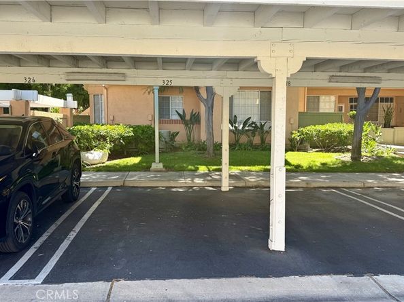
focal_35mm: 24
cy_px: 151
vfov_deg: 56.8
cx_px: 202
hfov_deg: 71.6
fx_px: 280
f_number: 1.78
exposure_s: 1/840
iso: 80
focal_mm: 6.76
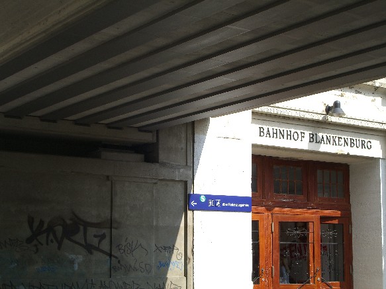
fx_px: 758
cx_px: 193
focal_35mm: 68
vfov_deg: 21.6
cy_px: 144
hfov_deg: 28.6
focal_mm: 14.2
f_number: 5.6
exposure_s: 1/250
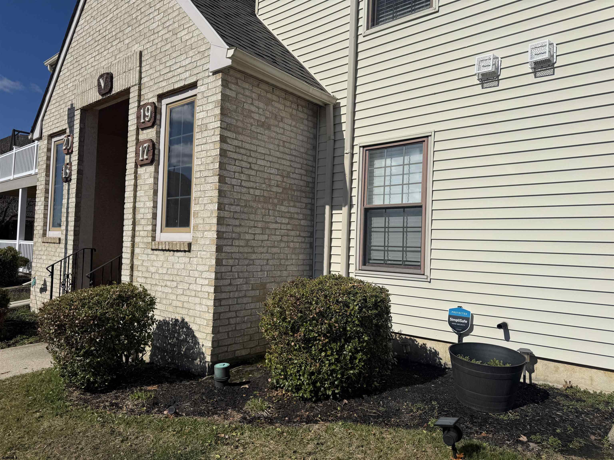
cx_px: 307
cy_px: 230
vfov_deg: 56.8
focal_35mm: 24
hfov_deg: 71.6
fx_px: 426
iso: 80
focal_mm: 6.76
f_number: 1.78
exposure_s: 1/14286
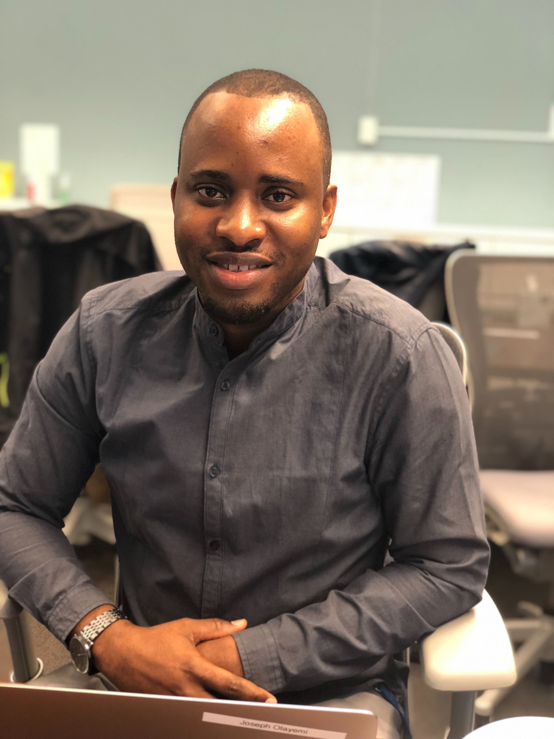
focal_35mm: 52
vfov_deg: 36.8
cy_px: 370
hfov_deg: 28.0
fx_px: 1110
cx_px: 277
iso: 160
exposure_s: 1/24
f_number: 2.4
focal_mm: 6
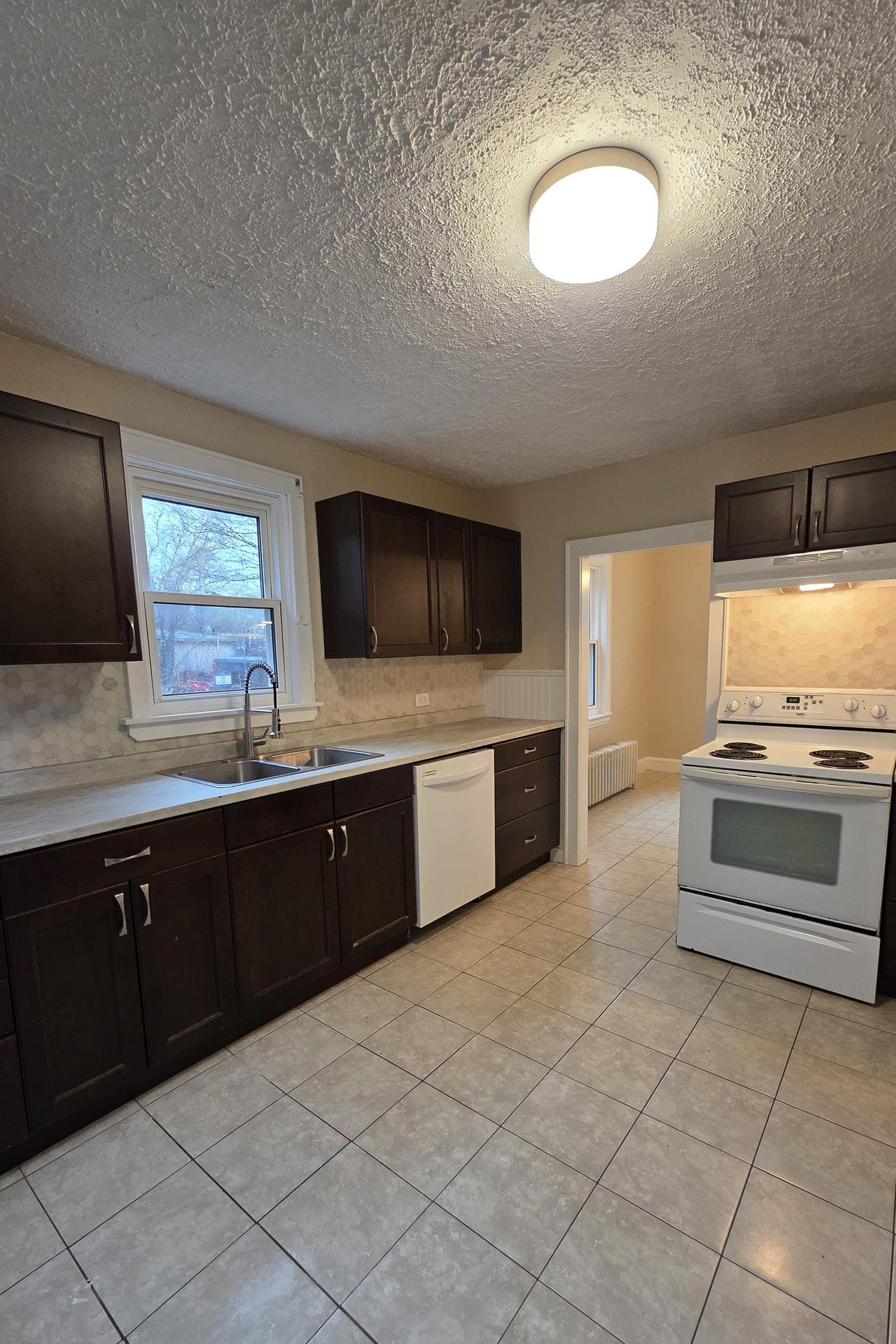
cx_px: 453
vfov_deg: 100.1
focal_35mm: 15
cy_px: 733
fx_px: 560
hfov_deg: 77.3
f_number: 1.9
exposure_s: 1/120
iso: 250
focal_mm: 2.2
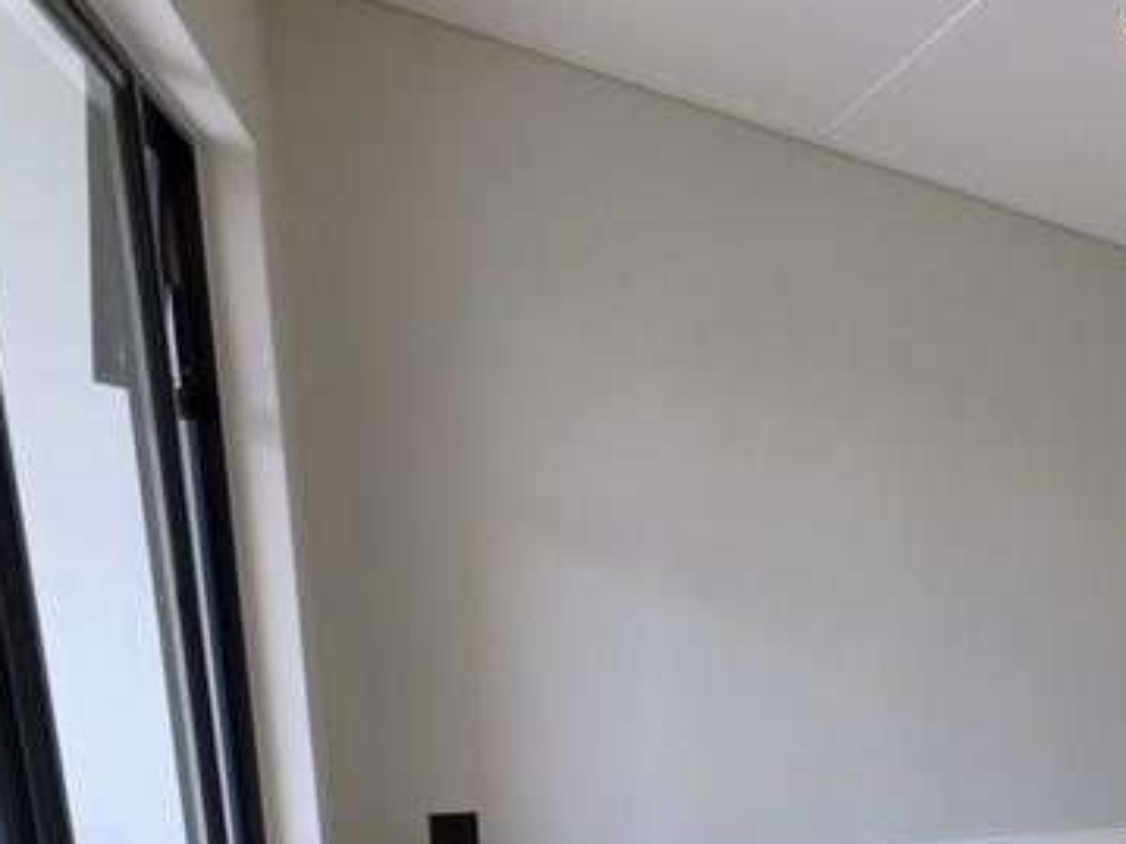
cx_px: 1214
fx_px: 943
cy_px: 809
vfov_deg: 42.7
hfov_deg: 46.8
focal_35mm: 29
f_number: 1.9
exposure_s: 1/100
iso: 64
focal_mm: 2.2
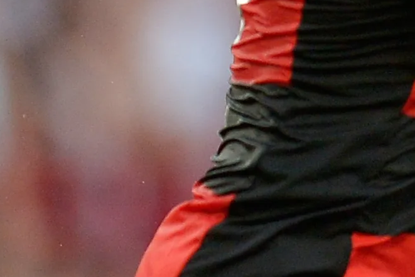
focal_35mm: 1550
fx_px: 17858
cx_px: 709
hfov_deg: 1.3
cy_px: -95
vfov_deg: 0.9
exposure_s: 1/2000
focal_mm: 400
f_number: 2.8
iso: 1600
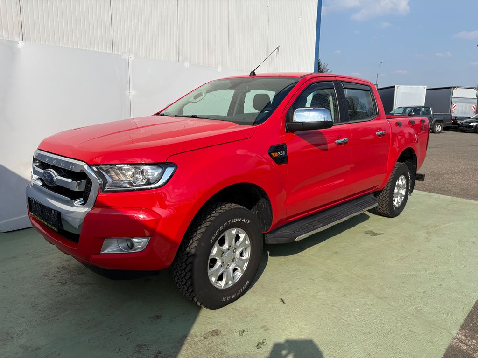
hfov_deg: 67.3
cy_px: 179
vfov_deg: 53.1
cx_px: 239
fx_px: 359
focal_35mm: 26
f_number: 1.6
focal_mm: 5.96
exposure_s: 1/3623
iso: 50
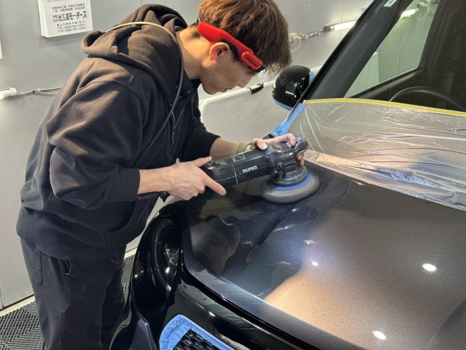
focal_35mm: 48
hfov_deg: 39.7
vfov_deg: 30.3
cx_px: 233
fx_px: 646
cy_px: 175
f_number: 1.78
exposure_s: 1/60
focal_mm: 6.86
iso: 100
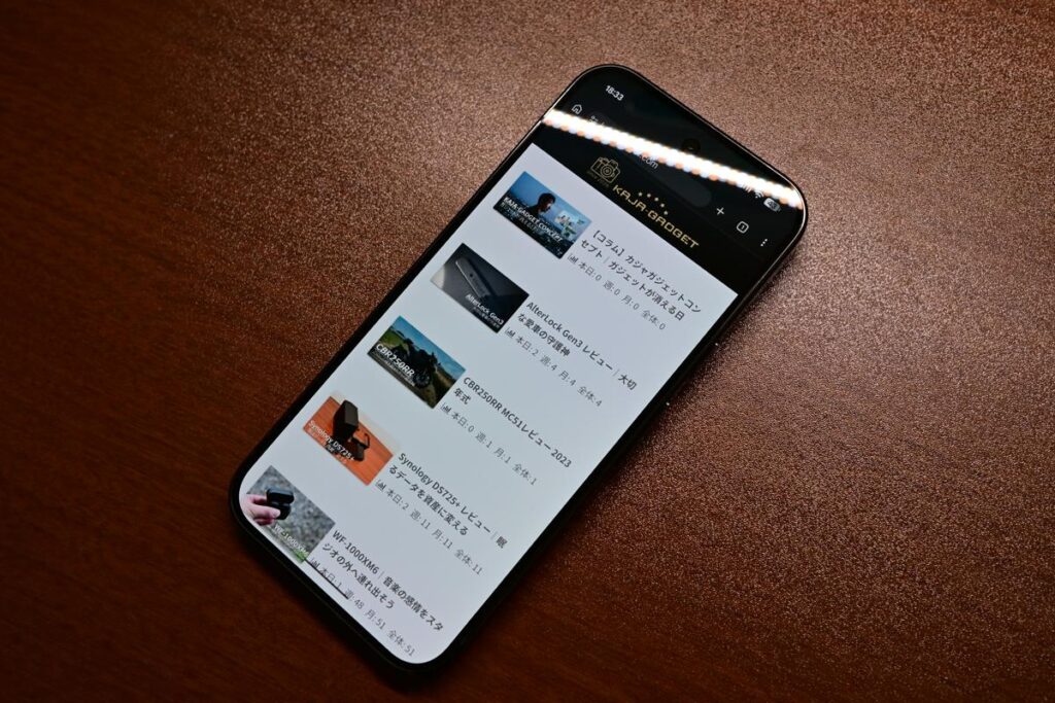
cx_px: 528
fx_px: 1055
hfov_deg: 53.1
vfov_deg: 36.9
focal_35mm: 36
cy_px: 352
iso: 800
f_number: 5.6
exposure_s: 1/80
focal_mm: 24
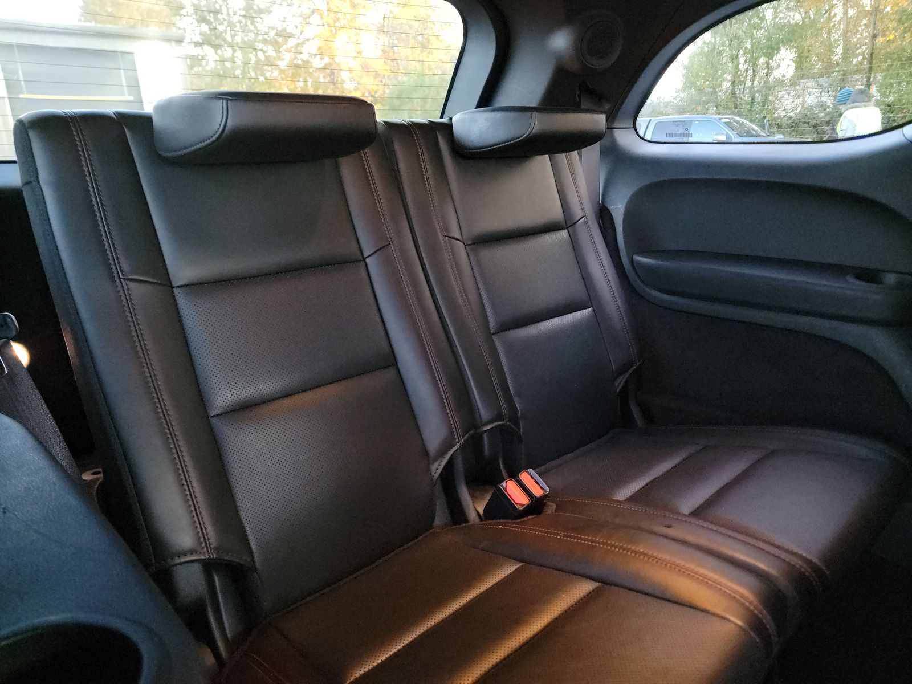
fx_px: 632
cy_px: 342
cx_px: 456
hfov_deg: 71.6
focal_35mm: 24
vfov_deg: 56.8
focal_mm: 6.7
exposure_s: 1/59
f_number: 1.8
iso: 3065
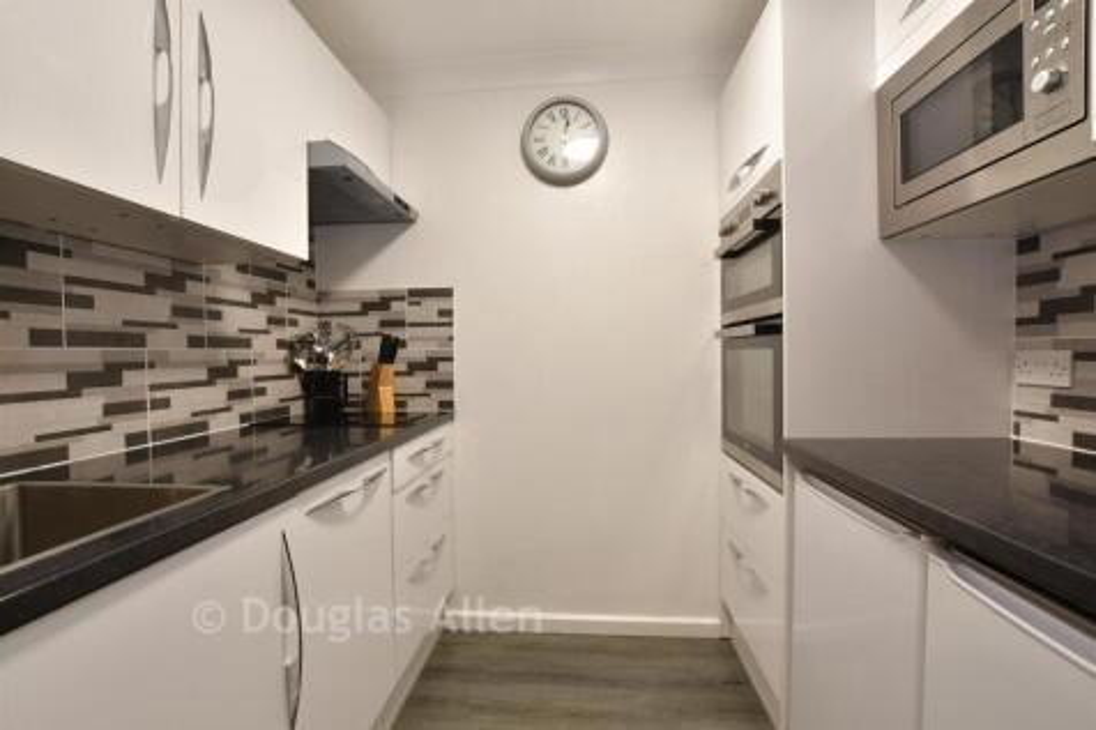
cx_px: 548
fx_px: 456
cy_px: 365
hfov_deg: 100.4
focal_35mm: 15
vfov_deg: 77.3
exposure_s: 1/13
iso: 250
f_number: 8
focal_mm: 10
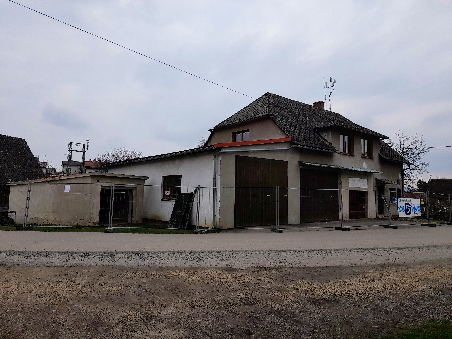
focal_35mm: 25
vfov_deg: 54.9
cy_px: 170
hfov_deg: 69.4
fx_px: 326
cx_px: 226
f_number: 2
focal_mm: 4.6
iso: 20
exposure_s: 1/435
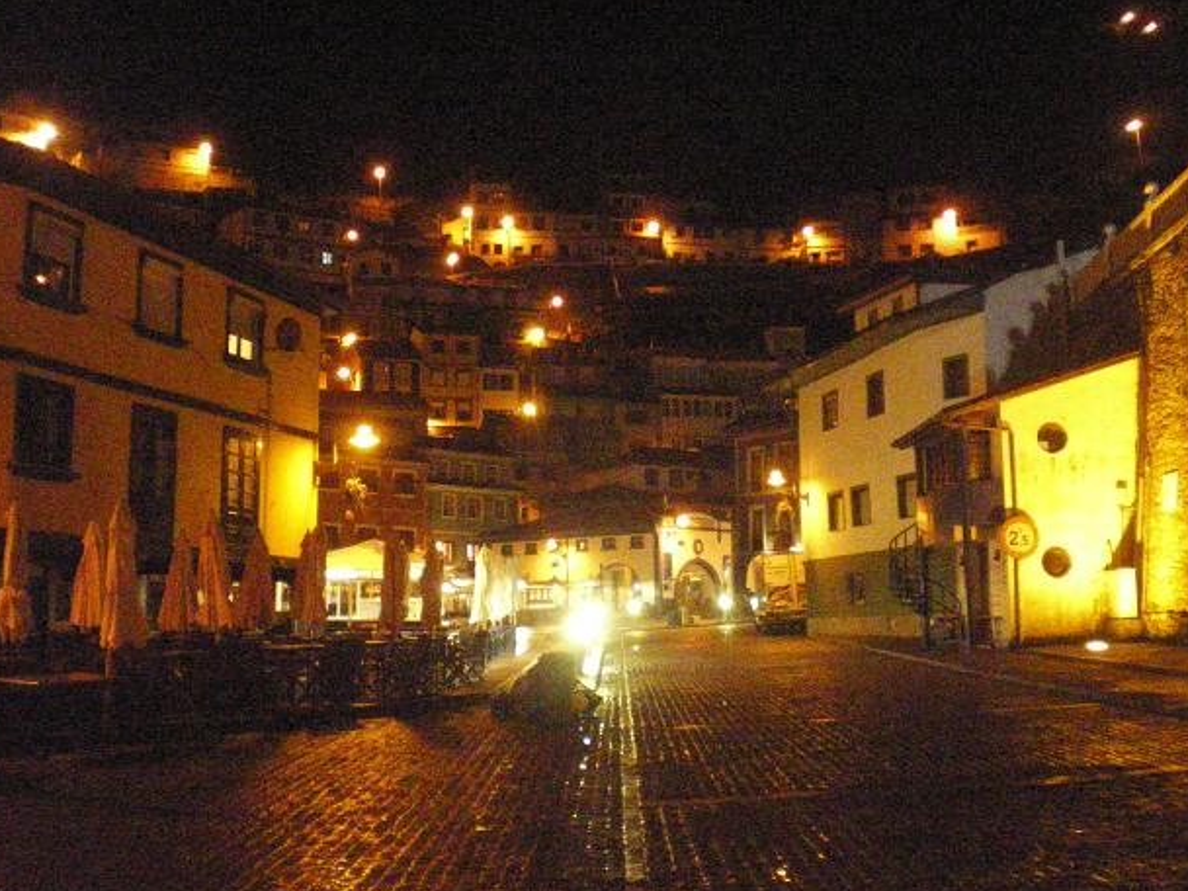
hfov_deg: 46.8
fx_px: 1373
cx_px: 569
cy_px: 430
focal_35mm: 40
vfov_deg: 36.0
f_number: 3.1
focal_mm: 6.3
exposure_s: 1/15
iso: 3200
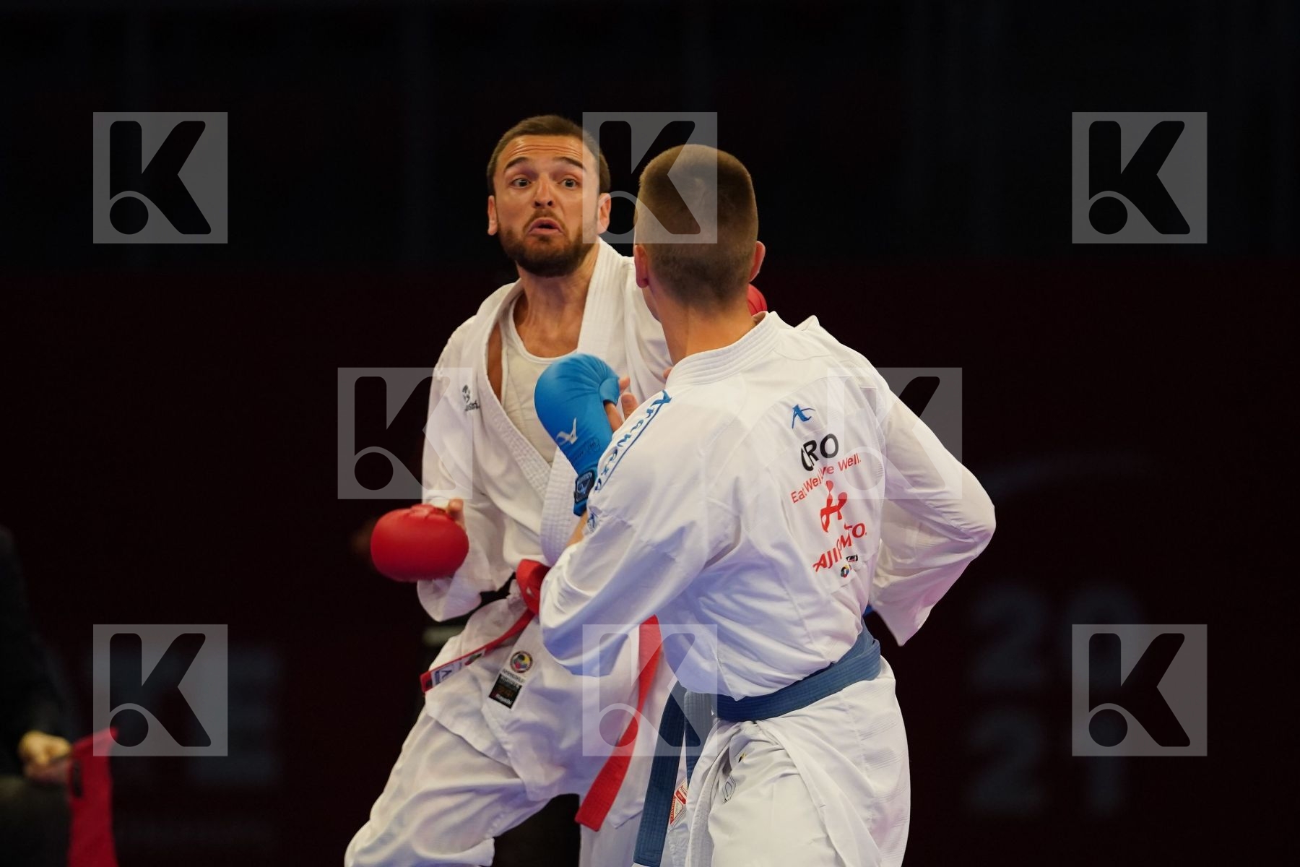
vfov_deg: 4.6
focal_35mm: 300
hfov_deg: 6.9
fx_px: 10832
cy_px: 434
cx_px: 650
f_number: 2.8
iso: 2500
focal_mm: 200
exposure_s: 1/1000
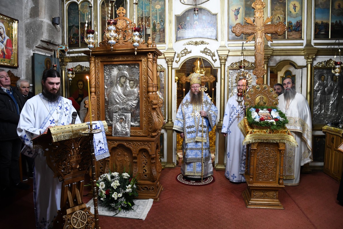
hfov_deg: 73.7
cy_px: 114
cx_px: 172
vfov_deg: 53.1
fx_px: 229
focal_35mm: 24
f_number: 2.8
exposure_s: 1/60
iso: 1600
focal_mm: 16
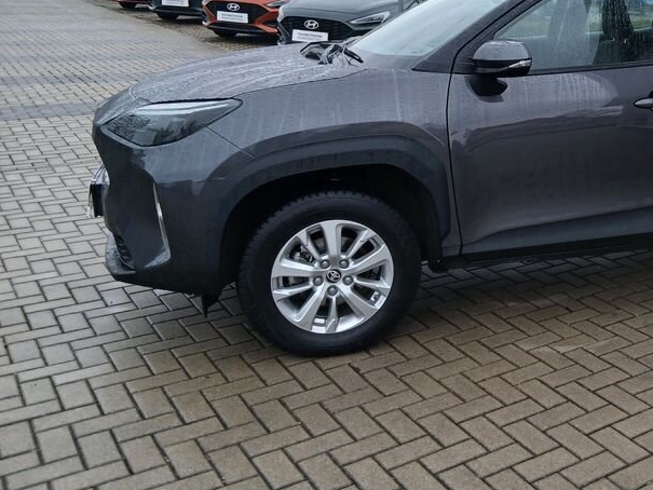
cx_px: 550
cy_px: 135
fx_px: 830
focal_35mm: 44
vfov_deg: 32.4
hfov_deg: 40.6
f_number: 1.8
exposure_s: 1/50
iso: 32
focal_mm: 3.98
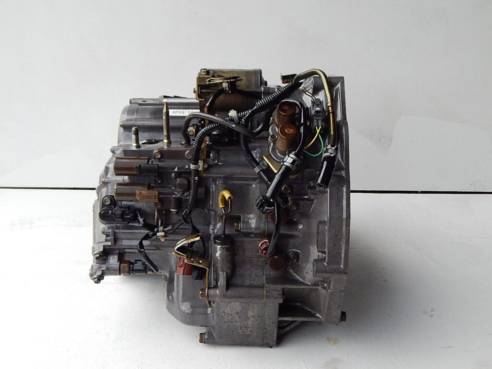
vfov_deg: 33.6
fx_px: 611
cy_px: 184
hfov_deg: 43.9
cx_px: 246
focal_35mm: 43
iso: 125
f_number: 3.6
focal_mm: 7.7
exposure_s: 1/200
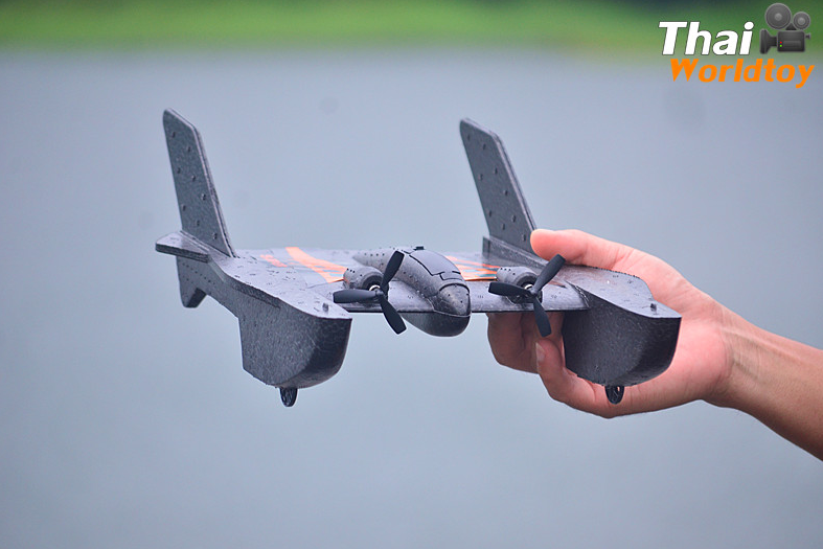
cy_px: 274
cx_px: 408
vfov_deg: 6.2
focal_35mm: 221
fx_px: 5042
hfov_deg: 9.3
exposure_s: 1/400
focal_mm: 145
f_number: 5.6
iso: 640
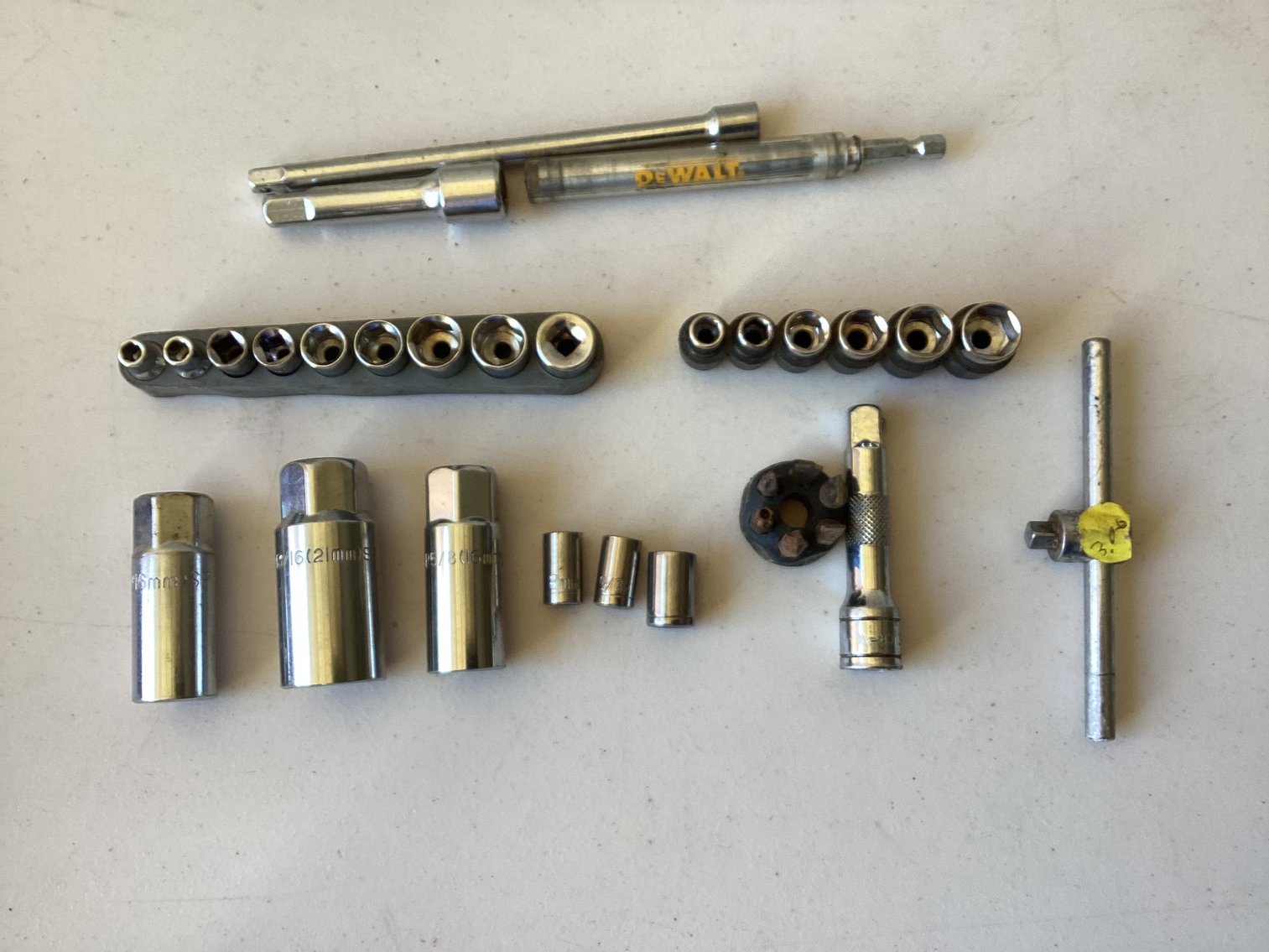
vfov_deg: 45.4
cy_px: 476
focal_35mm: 31
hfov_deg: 58.3
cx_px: 634
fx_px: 1137
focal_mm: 3.3
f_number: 2.4
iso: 64
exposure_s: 1/100
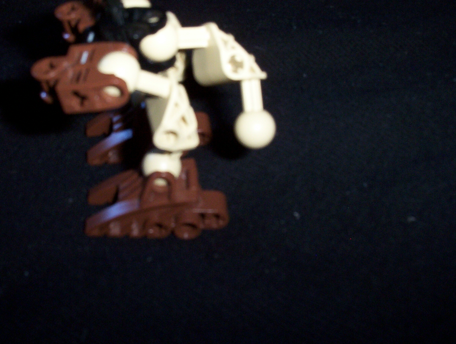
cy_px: 137
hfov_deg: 40.2
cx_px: 186
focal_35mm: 47
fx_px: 621
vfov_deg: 30.9
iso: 140
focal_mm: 6
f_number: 4.5
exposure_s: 1/30
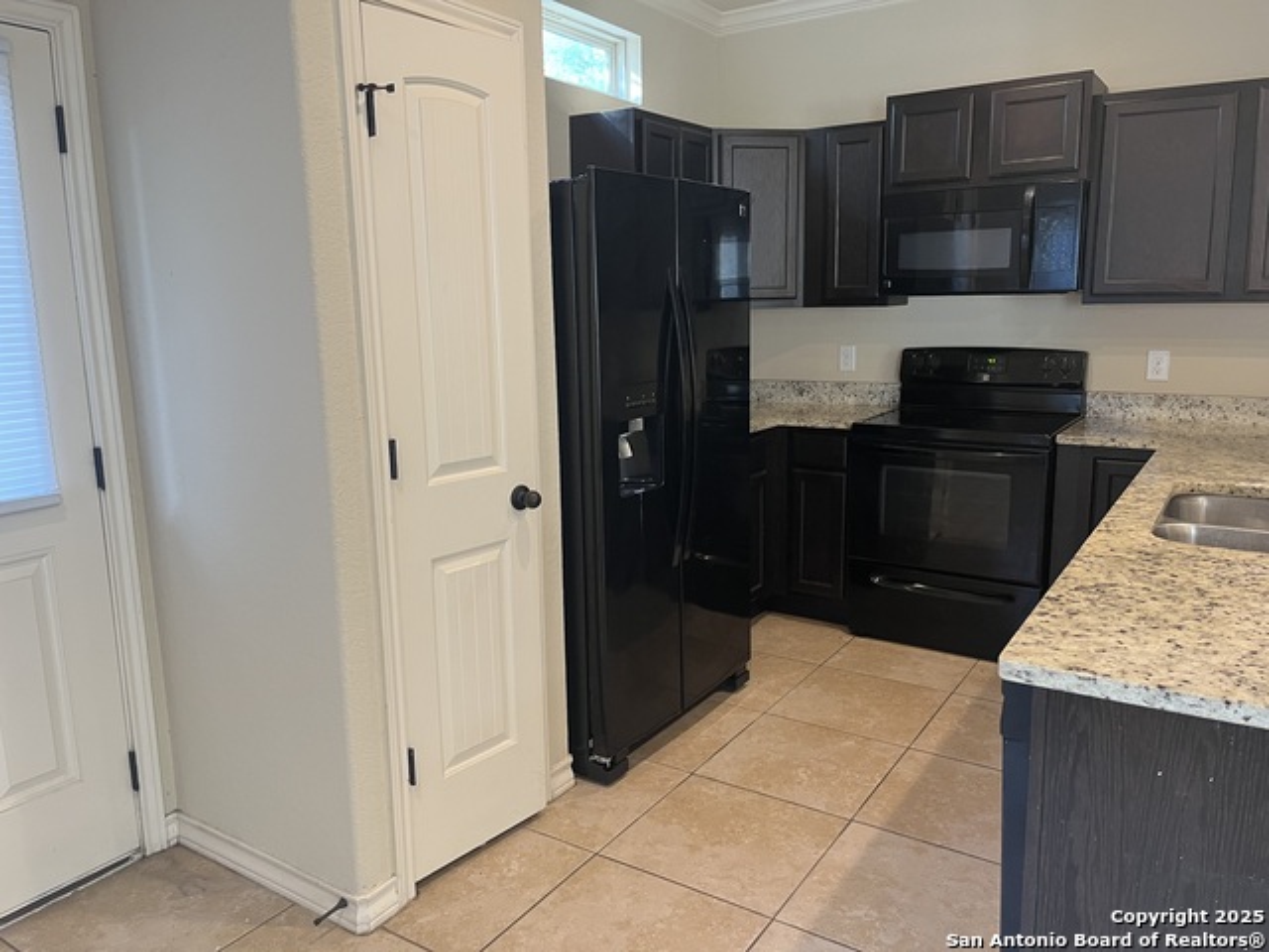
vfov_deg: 53.1
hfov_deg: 67.3
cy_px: 476
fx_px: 953
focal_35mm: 26
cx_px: 634
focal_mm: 5.1
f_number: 1.6
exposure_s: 1/60
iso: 125
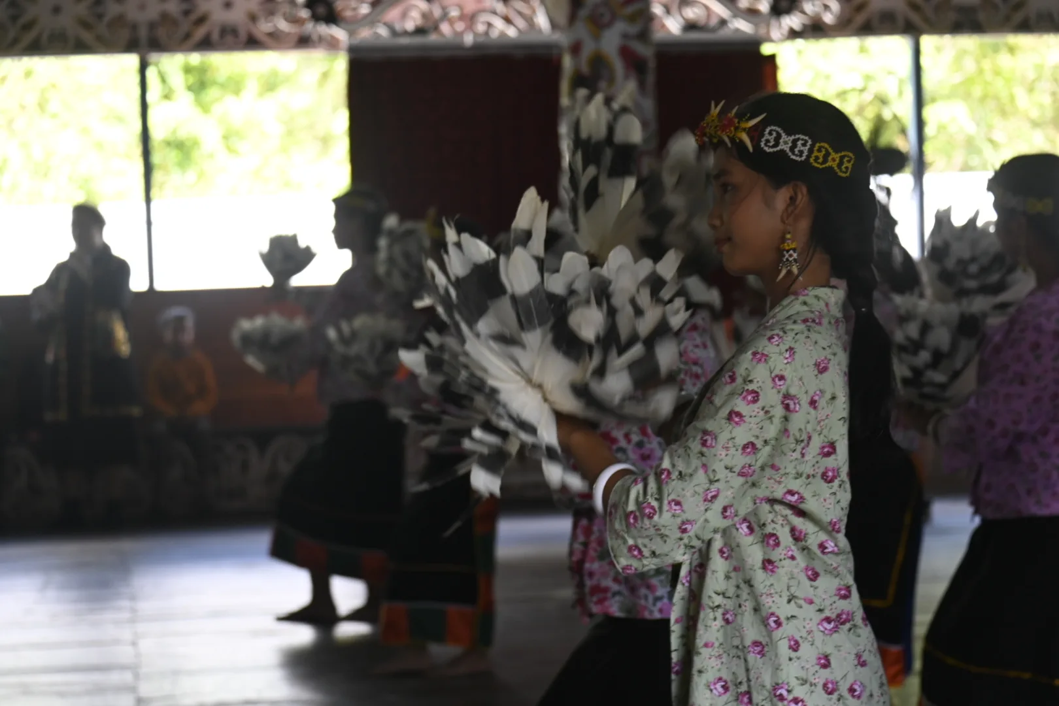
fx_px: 3221
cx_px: 530
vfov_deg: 12.5
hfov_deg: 18.7
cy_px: 353
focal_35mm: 110
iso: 500
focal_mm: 73
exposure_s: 1/125
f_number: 4.8
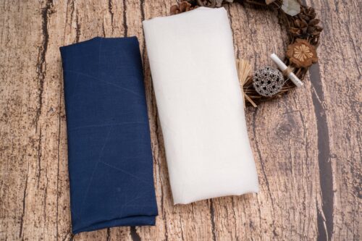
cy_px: 120
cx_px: 181
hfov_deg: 44.5
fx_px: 442
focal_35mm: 44
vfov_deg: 30.5
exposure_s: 1/125
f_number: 16
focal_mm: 44
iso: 100
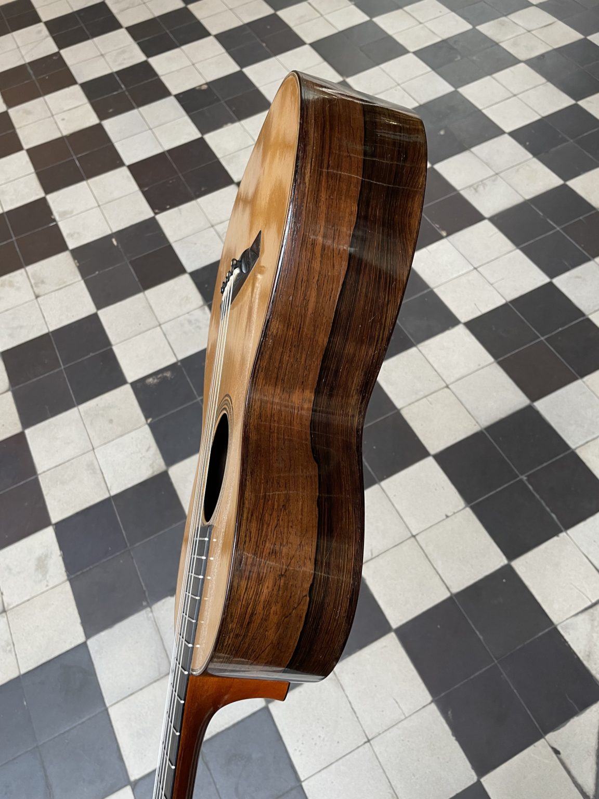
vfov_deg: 67.3
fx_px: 600
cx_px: 300
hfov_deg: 53.1
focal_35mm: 26
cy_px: 400
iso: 100
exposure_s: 1/50
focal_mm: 4.2
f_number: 1.6
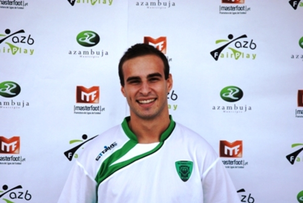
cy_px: 102
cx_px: 152
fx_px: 695
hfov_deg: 24.6
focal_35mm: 82
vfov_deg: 16.6
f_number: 5
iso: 200
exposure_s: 1/100
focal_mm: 55
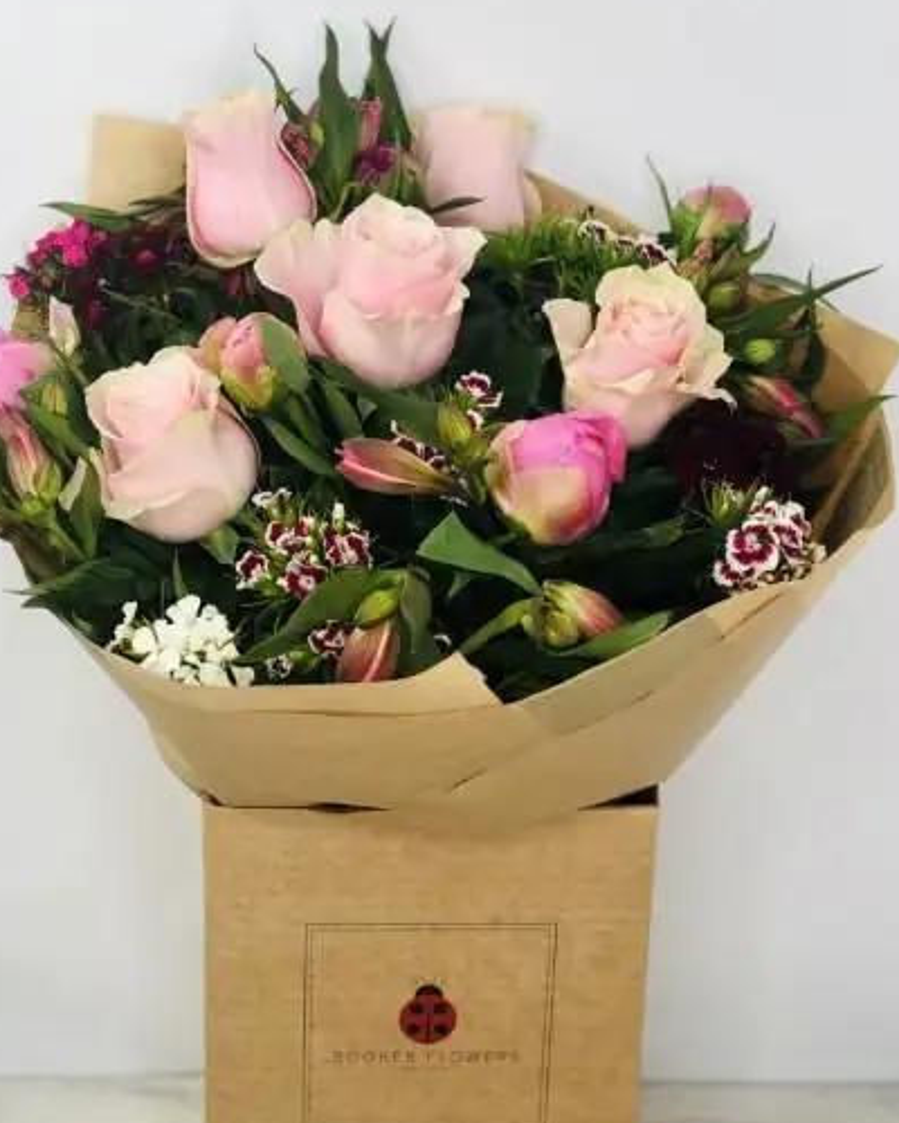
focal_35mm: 65
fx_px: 2162
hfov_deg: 23.5
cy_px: 618
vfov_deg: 29.1
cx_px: 380
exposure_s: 1/100
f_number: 2.4
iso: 25
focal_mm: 6
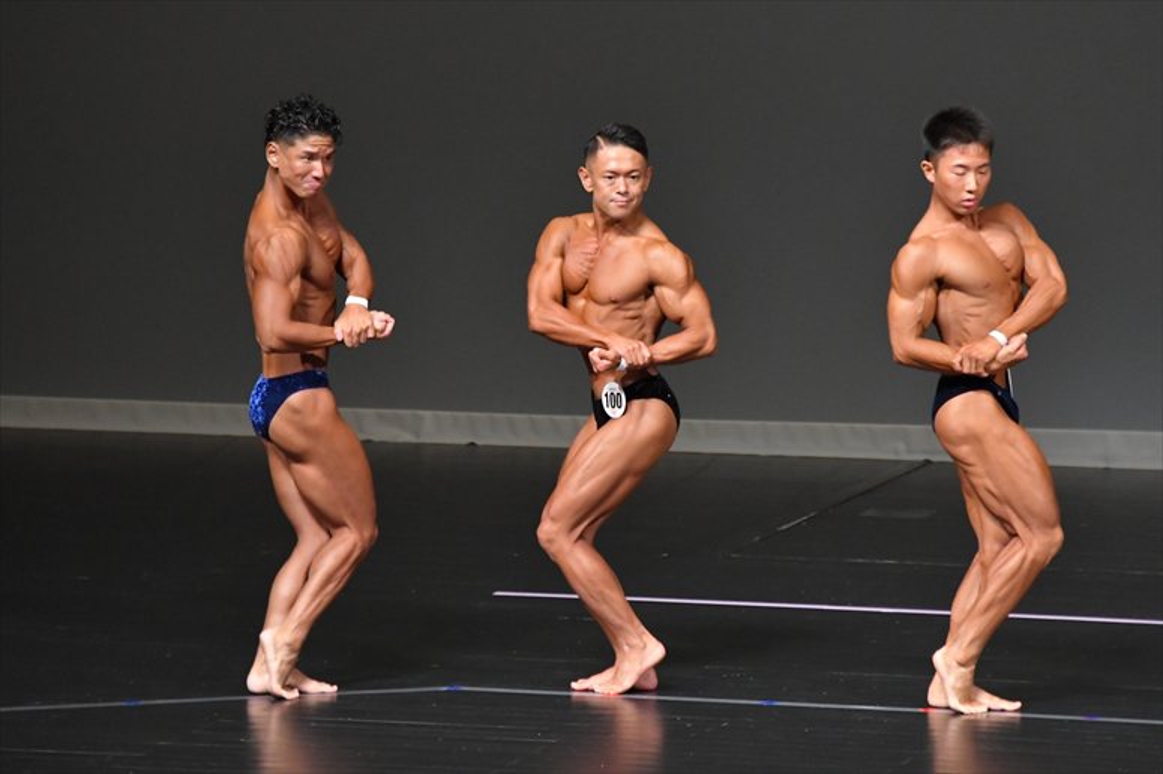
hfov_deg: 6.0
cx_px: 582
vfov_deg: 4.0
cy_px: 387
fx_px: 11140
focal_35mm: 345
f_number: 5.6
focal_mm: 230
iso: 5000
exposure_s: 1/400
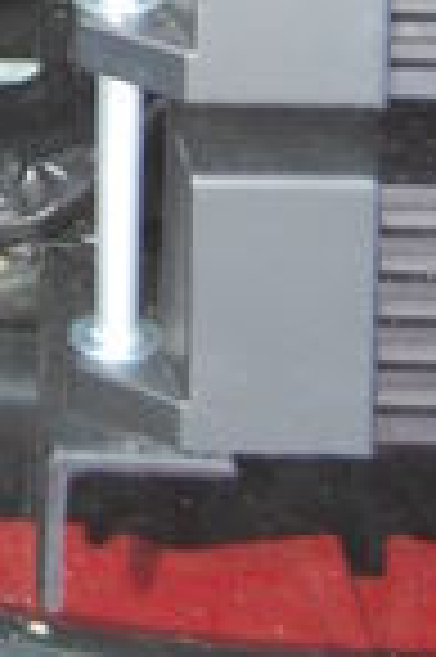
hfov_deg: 6.5
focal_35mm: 210
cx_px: -162
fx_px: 3824
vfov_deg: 9.6
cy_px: -184
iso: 400
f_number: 4.5
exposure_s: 1/60
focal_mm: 32
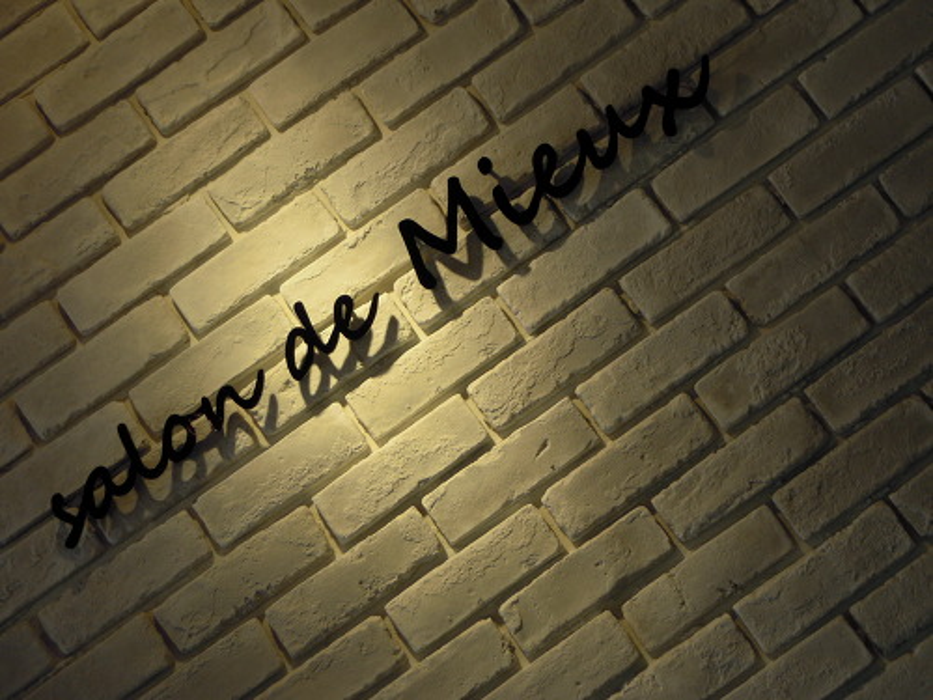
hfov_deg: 26.3
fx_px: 1995
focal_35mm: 74
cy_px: 350
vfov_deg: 19.9
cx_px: 466
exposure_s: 1/100
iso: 100
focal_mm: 13.2
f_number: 4.4
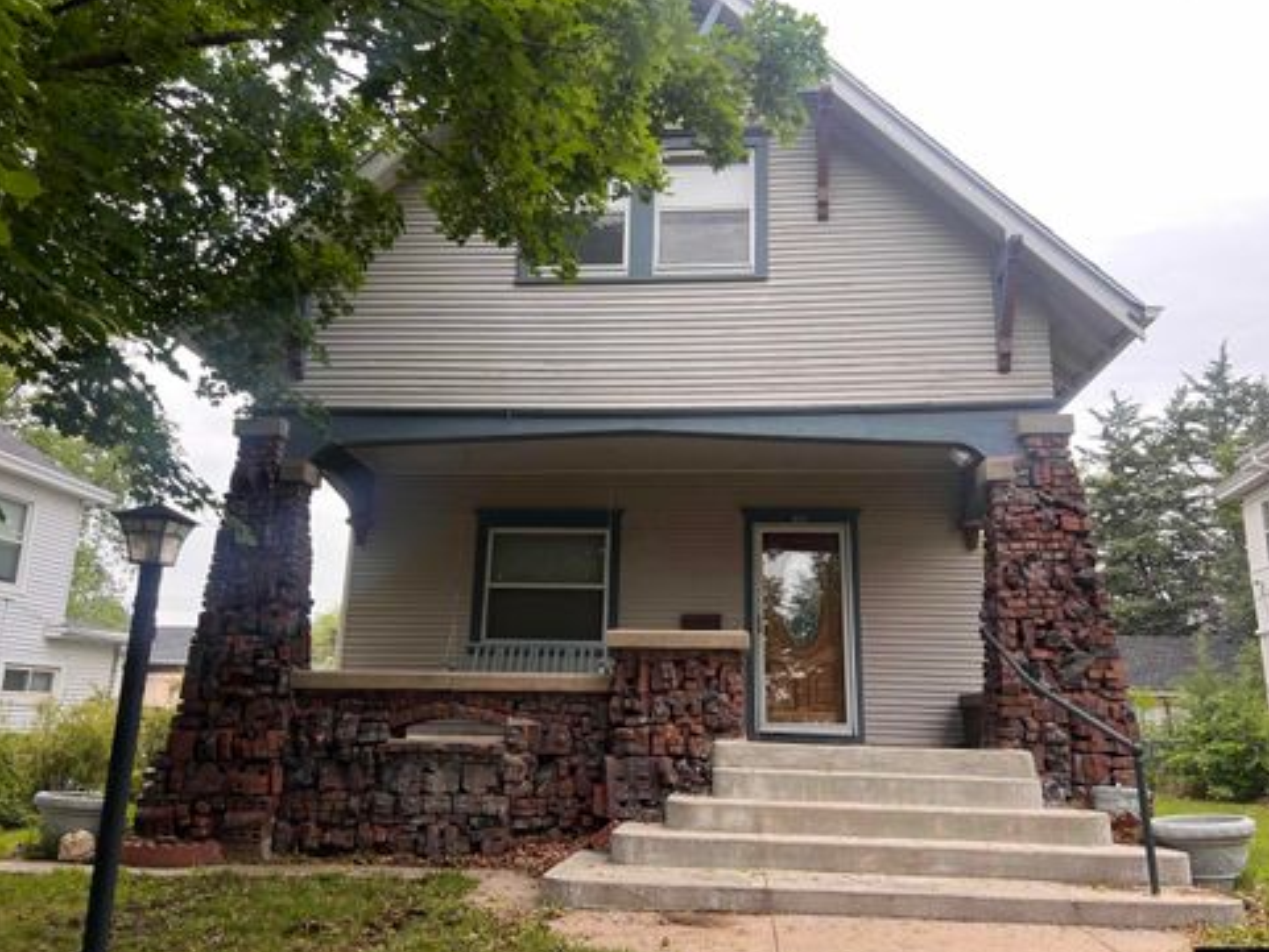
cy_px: 476
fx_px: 990
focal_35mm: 27
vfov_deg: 51.4
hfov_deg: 65.3
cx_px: 633
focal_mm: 5.7
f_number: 1.5
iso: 50
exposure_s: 1/401
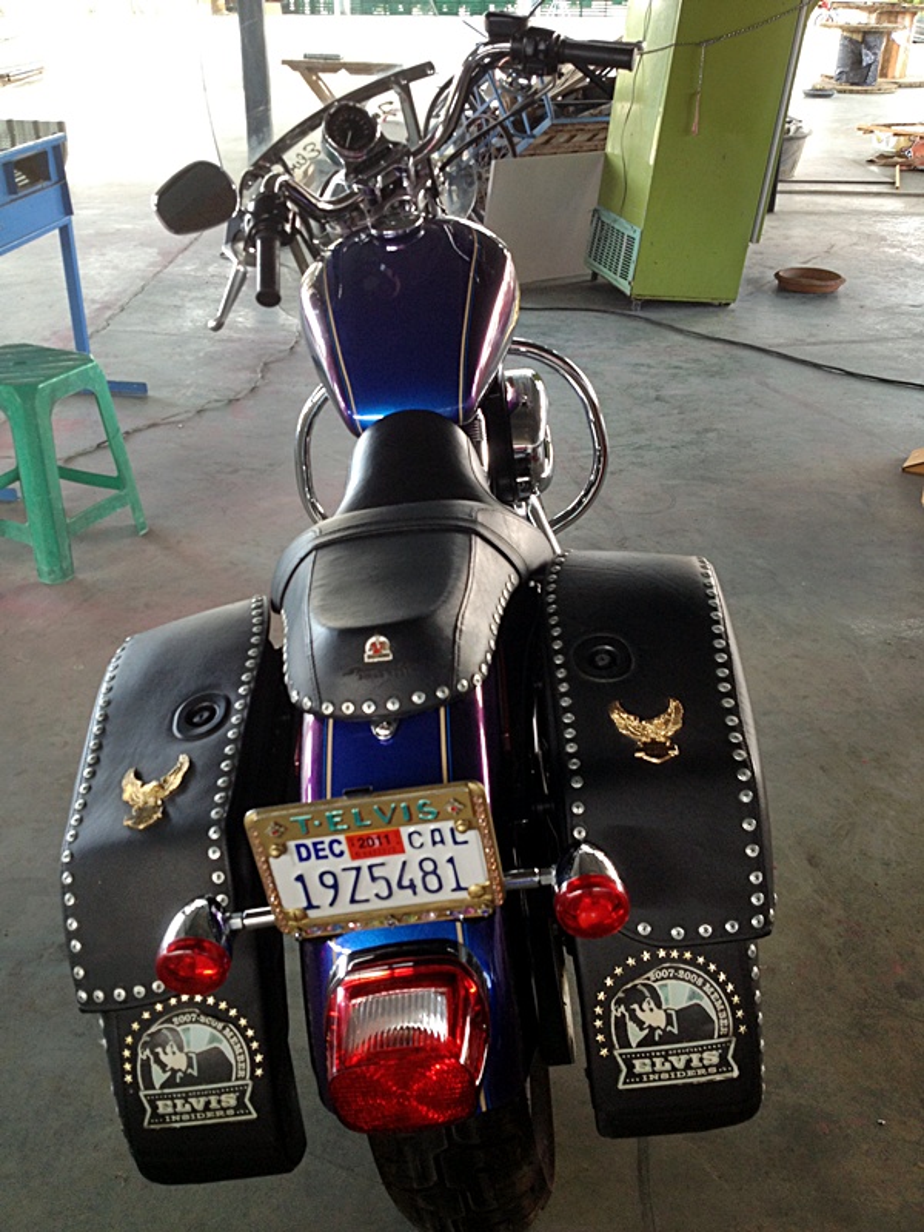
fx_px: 1246
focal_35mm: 35
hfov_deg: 40.7
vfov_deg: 52.6
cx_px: 462
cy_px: 616
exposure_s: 1/20
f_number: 2.4
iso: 50
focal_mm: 4.28
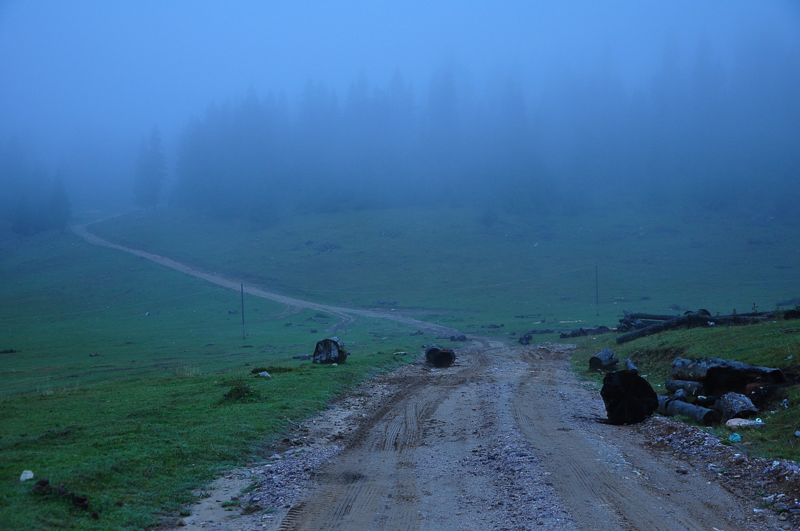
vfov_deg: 26.4
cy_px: 266
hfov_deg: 38.9
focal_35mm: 51
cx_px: 400
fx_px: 1132
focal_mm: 34
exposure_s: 1/30
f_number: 4.2
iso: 400
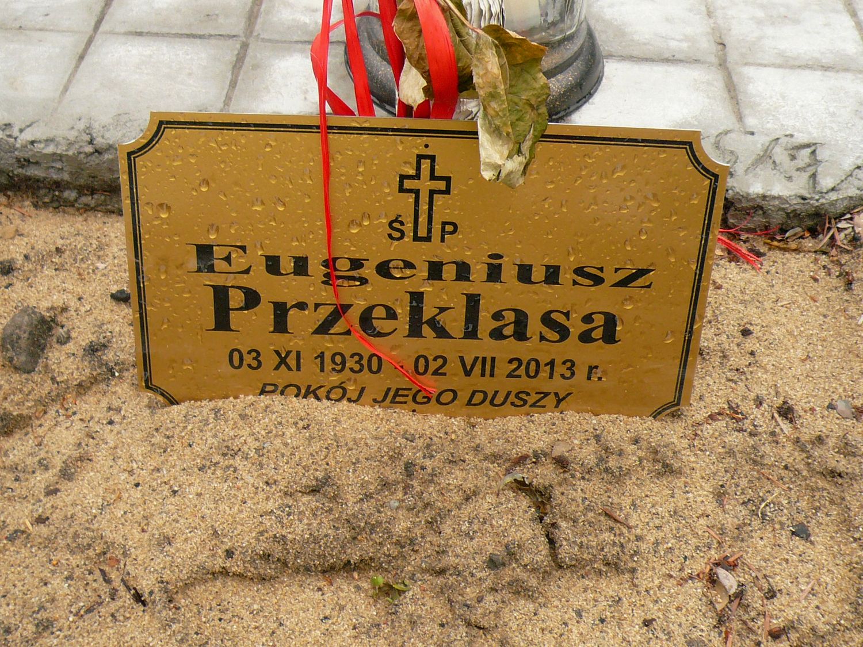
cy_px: 324
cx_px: 432
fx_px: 1097
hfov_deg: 42.9
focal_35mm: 44
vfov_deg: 32.9
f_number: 2.8
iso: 100
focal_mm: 4.7
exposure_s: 1/200
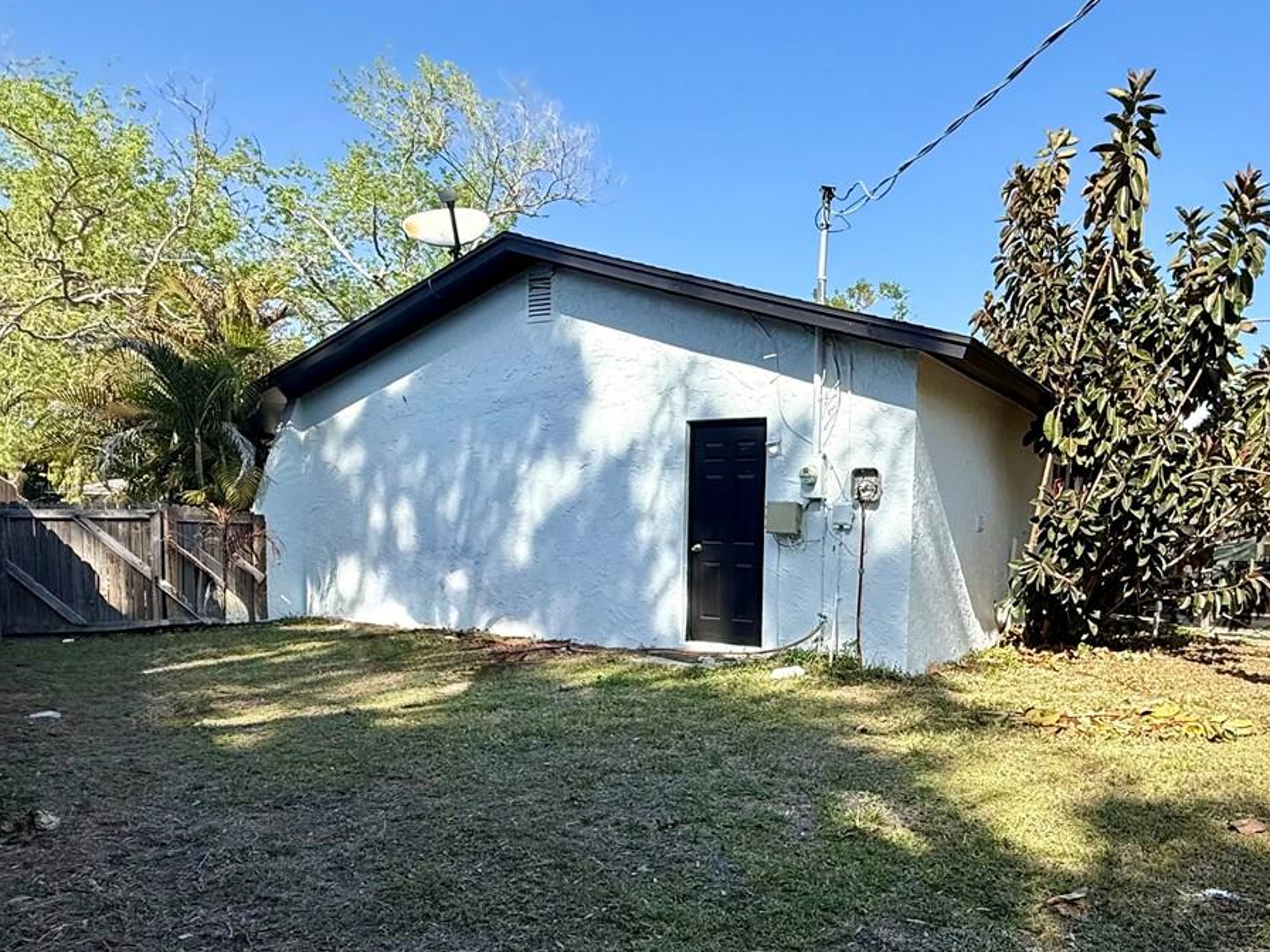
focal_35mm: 25
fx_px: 917
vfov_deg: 54.1
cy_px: 612
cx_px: 845
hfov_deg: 67.5
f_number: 2.2
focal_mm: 2.22
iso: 64
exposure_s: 1/1259
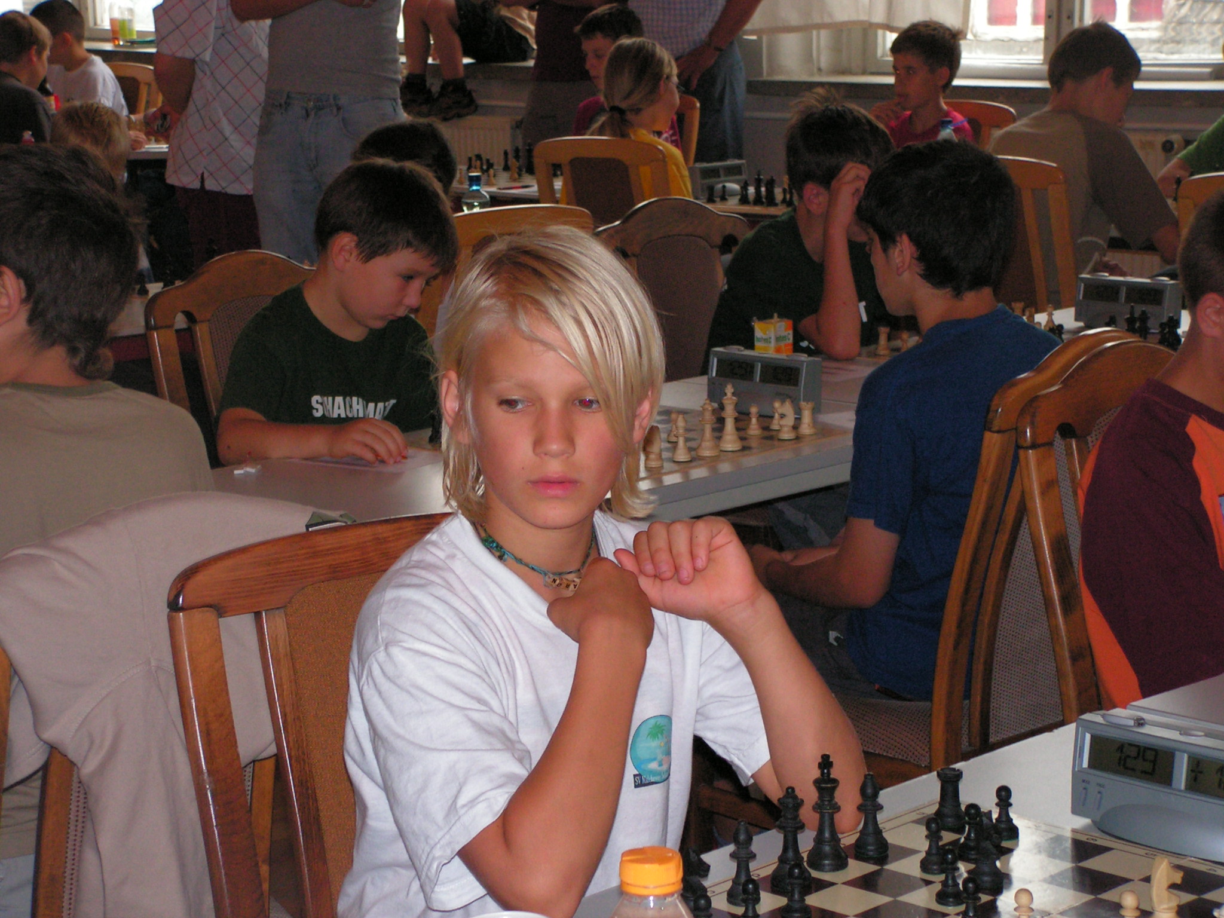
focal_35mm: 80
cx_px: 612
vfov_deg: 18.4
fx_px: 2829
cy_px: 459
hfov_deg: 24.4
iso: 200
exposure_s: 1/80
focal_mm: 13.4
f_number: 3.3
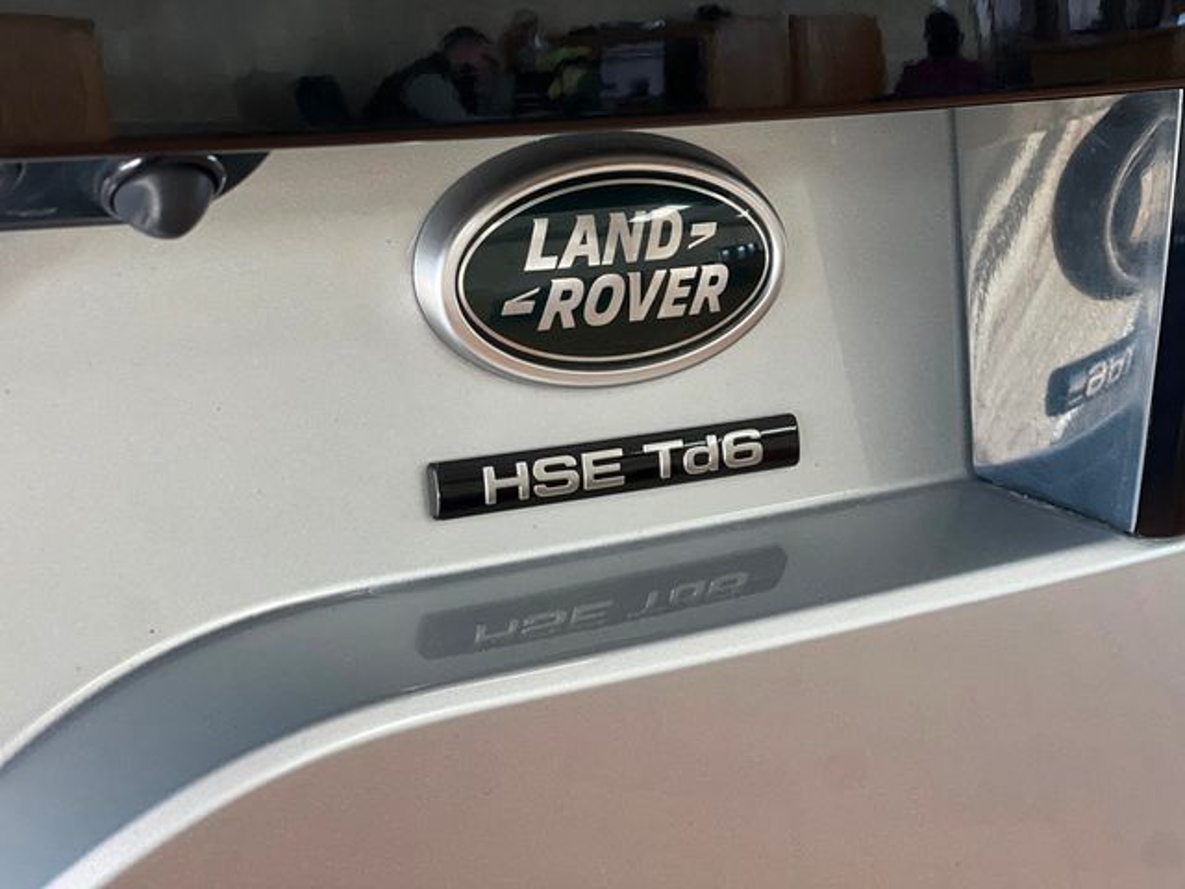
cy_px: 444
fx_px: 2636
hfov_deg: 25.3
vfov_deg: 19.1
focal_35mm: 77
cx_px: 592
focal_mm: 9
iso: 160
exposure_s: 1/60
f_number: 2.8
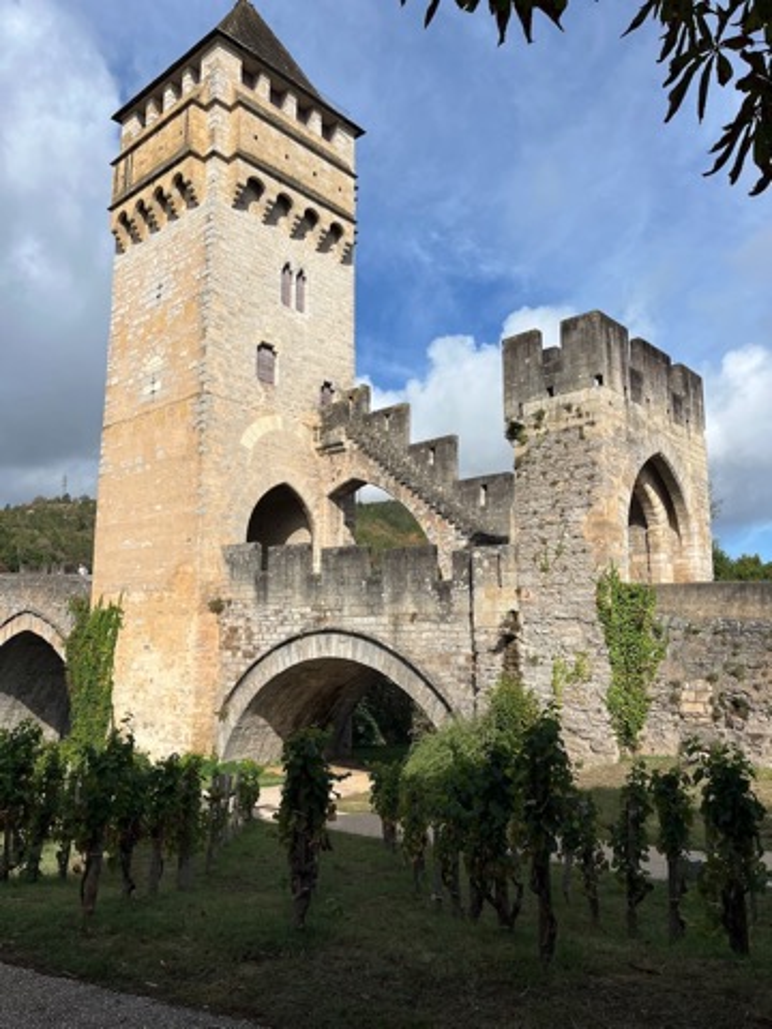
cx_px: 386
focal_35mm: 26
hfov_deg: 53.1
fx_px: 773
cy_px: 514
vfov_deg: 67.3
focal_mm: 5.1
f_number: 1.6
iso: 50
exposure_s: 1/5076
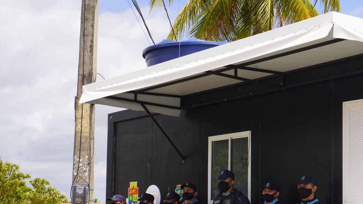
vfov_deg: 18.7
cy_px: 192
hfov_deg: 32.4
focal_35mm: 63
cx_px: 294
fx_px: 606
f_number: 18
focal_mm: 35
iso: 400
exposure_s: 1/160
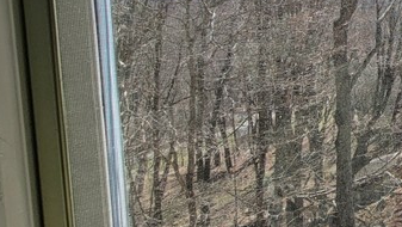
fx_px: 459
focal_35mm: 43
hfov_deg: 29.5
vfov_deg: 25.4
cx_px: 596
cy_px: -33
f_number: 2.2
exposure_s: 1/476
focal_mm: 2.2
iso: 50
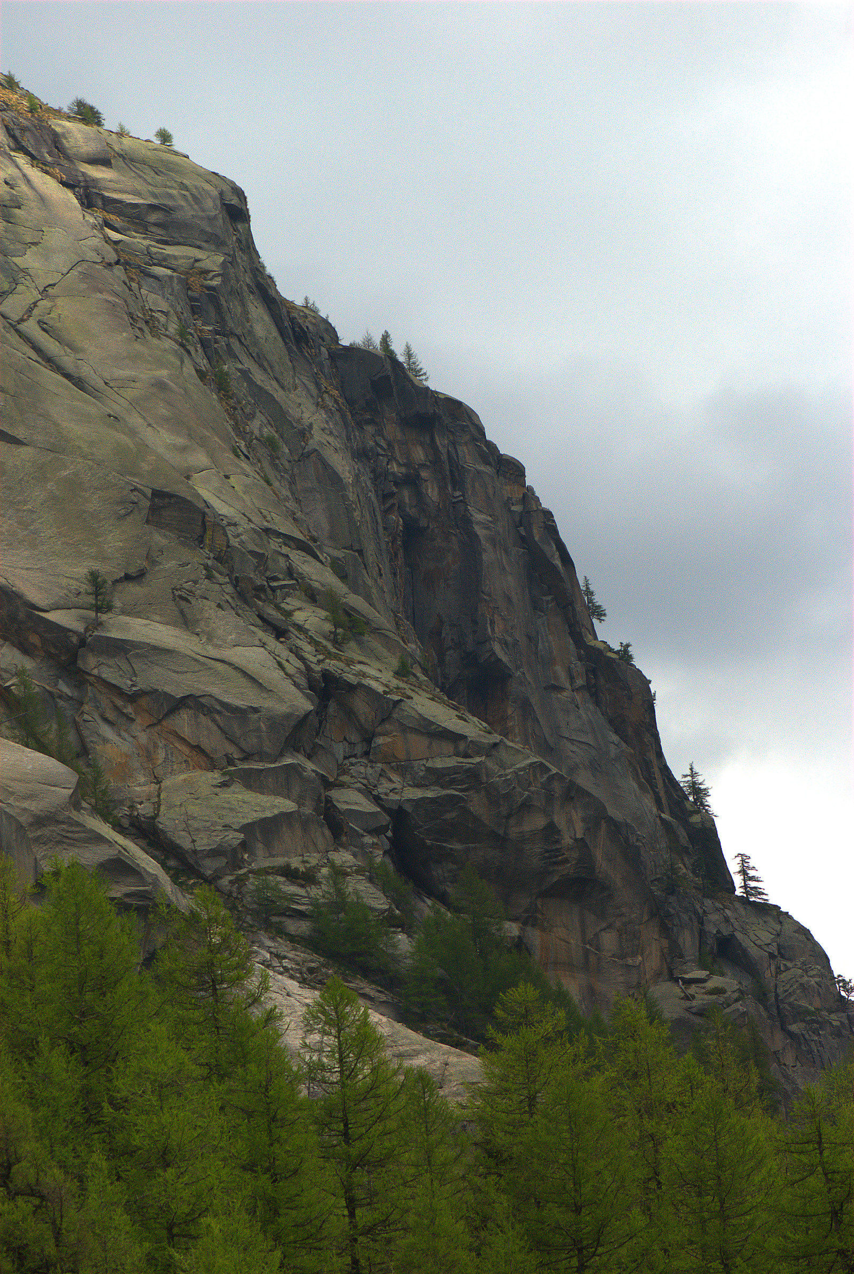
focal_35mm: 158
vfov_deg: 13.0
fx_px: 5582
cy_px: 637
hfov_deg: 8.7
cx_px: 427
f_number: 4.5
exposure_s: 1/3000
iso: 640
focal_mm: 105
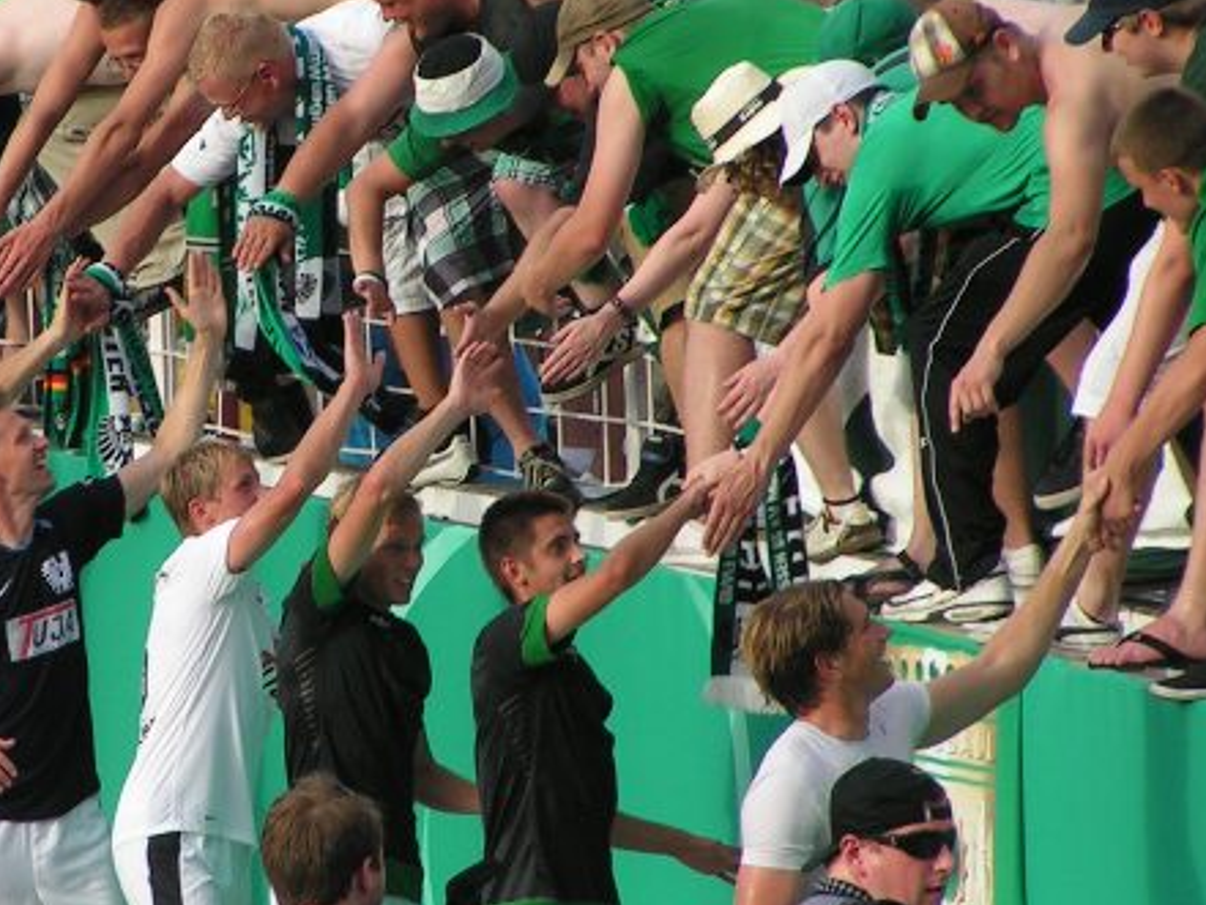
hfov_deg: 3.9
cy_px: 331
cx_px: 164
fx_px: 17877
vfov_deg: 2.9
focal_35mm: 513
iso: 50
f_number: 4.5
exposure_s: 1/400
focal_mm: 43.3
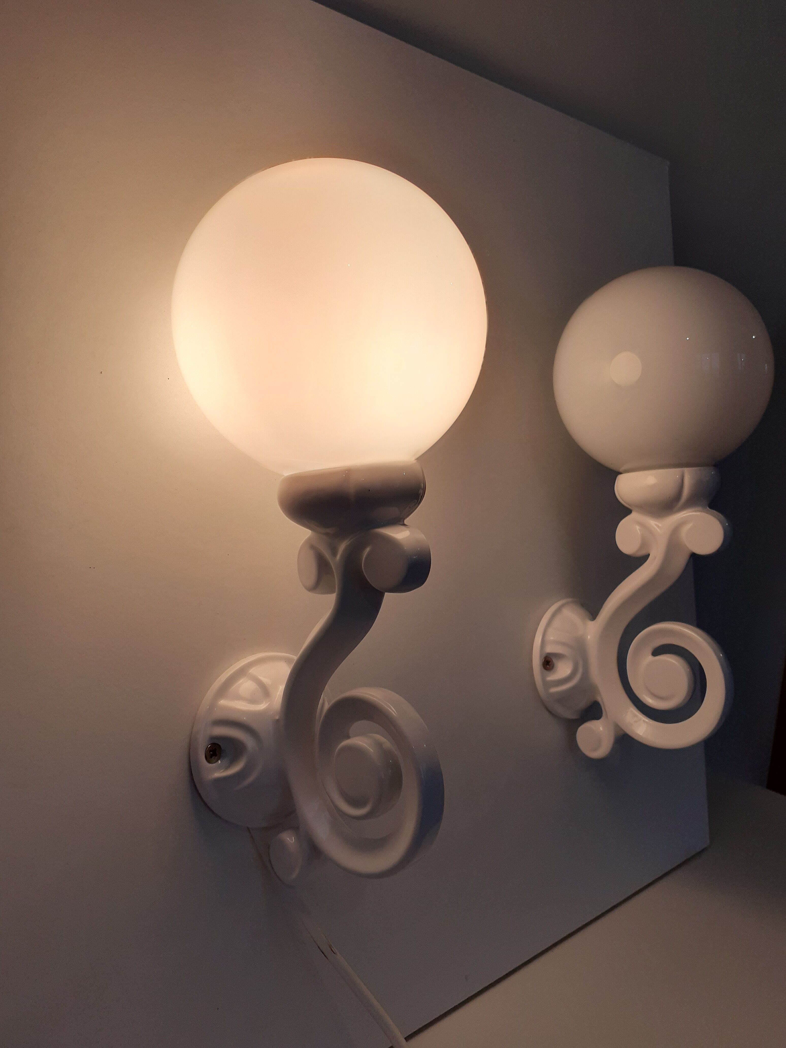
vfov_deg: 65.3
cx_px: 393
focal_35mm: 27
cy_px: 524
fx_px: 817
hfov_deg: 51.4
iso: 40
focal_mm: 3.6
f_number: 1.9
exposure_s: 1/270
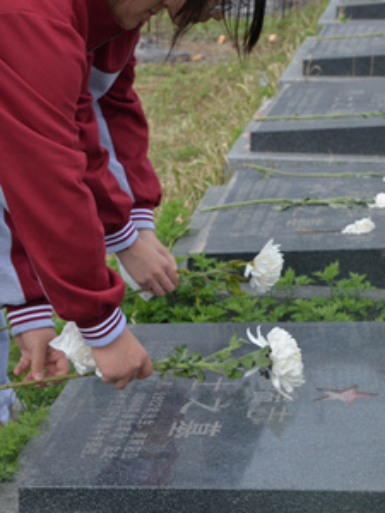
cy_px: 259
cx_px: 77
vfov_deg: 15.2
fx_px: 1928
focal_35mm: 130
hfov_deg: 11.4
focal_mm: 58
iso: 200
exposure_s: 1/250
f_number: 8
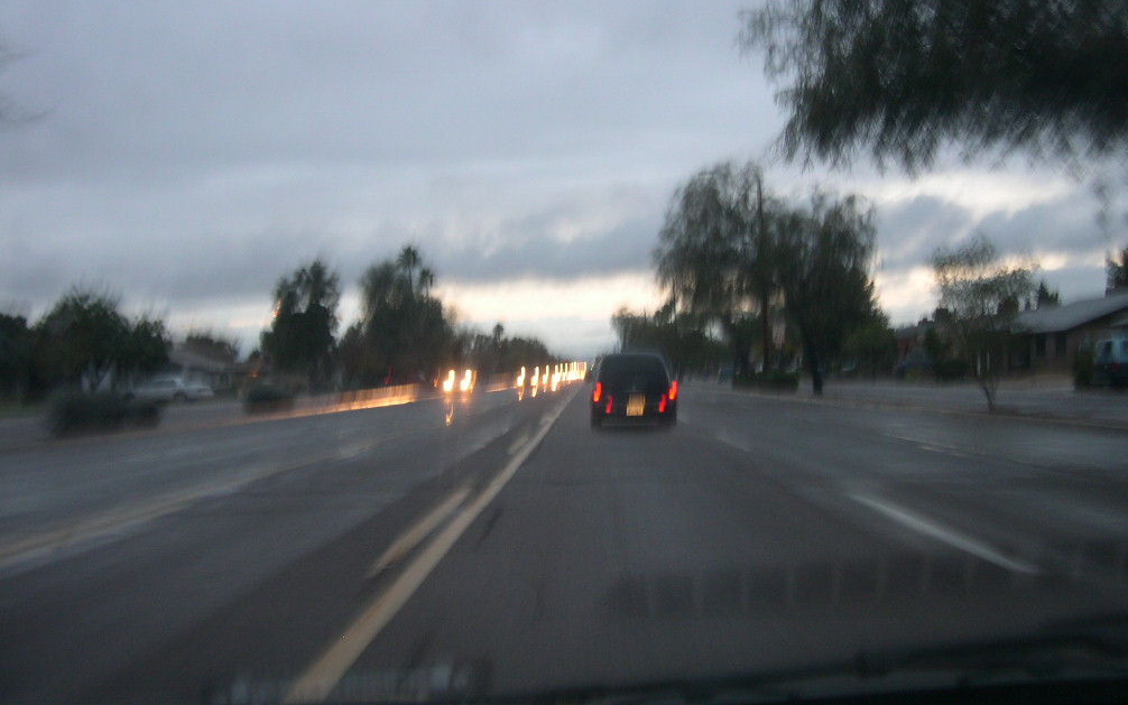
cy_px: 284
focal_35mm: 41
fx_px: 1261
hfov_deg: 48.2
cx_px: 565
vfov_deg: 31.2
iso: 100
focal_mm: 8
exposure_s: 1/18.3
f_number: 2.8
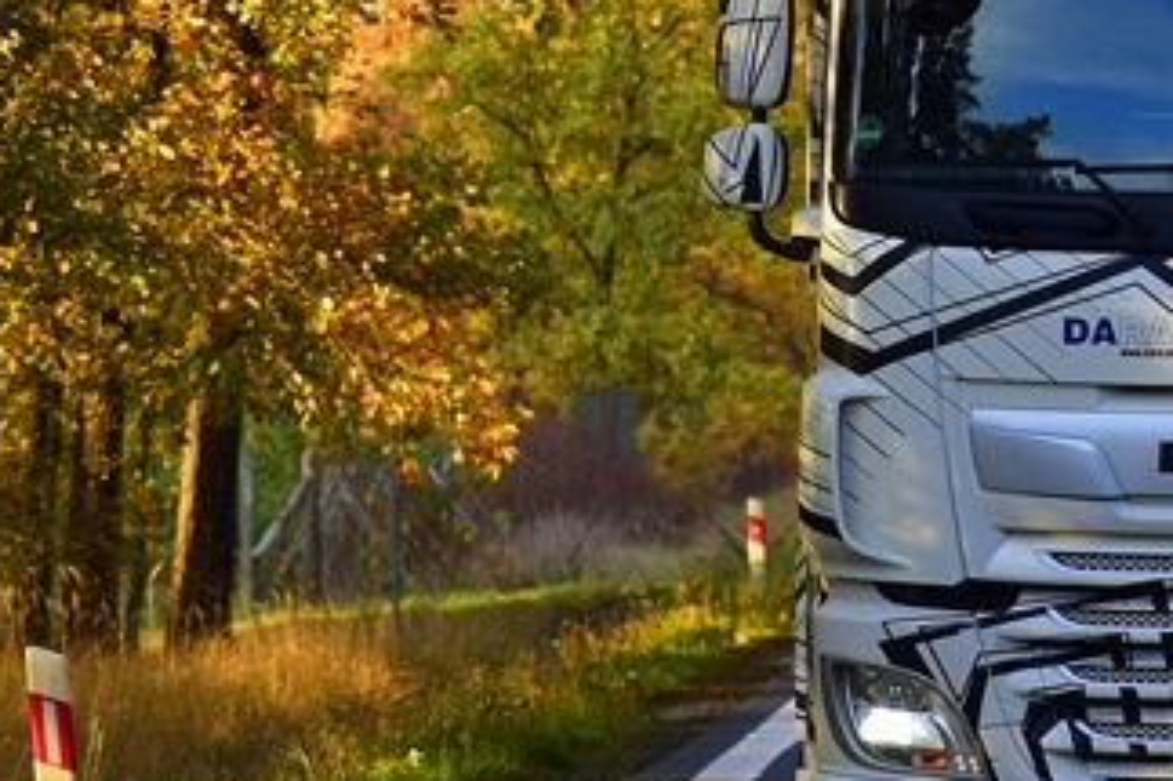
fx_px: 16323
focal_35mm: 501
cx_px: 1231
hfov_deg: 4.1
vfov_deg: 2.7
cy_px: 143
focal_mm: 135
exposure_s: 1/640
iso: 800
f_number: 6.3
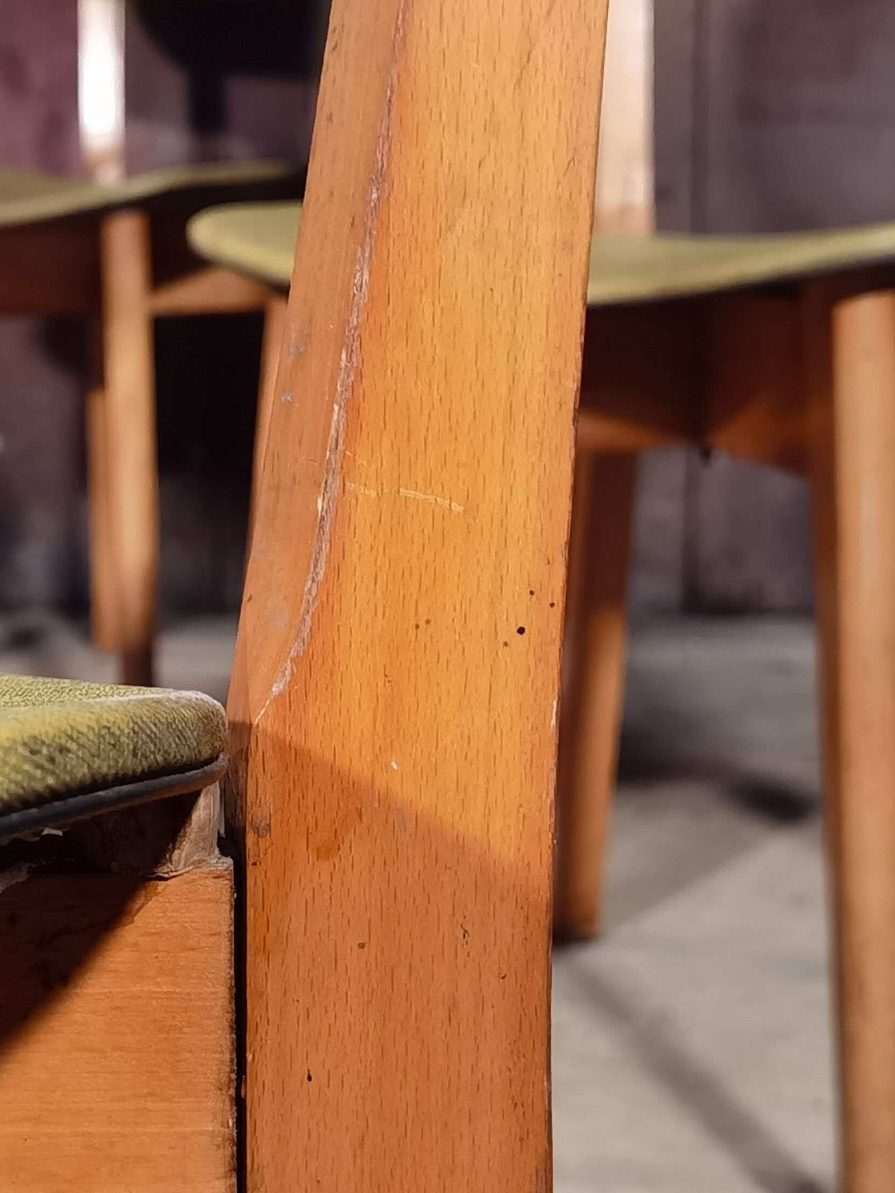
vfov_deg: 24.3
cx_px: 211
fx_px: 2758
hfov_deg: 18.3
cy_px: 788
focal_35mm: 80
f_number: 1.9
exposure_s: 1/33.3
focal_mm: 6.71
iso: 400
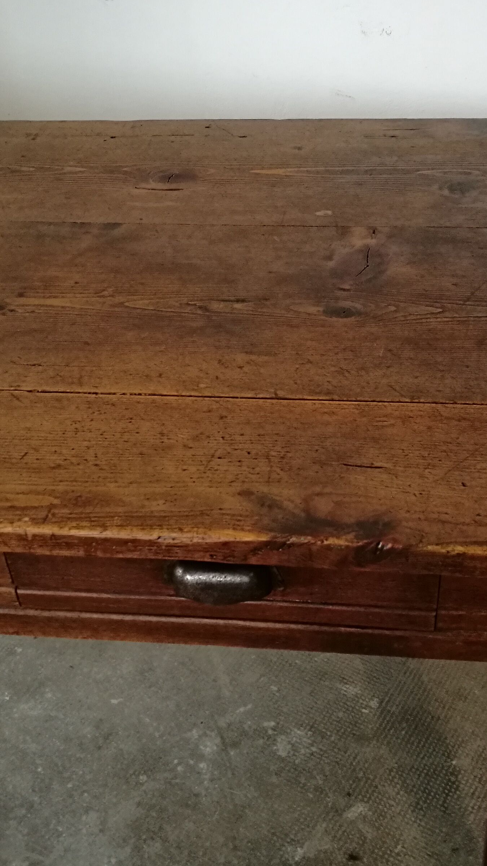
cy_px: 430
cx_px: 271
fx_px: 918
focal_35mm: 40
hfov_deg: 29.7
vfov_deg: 50.5
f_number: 2.2
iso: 320
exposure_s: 1/25
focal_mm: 4.5
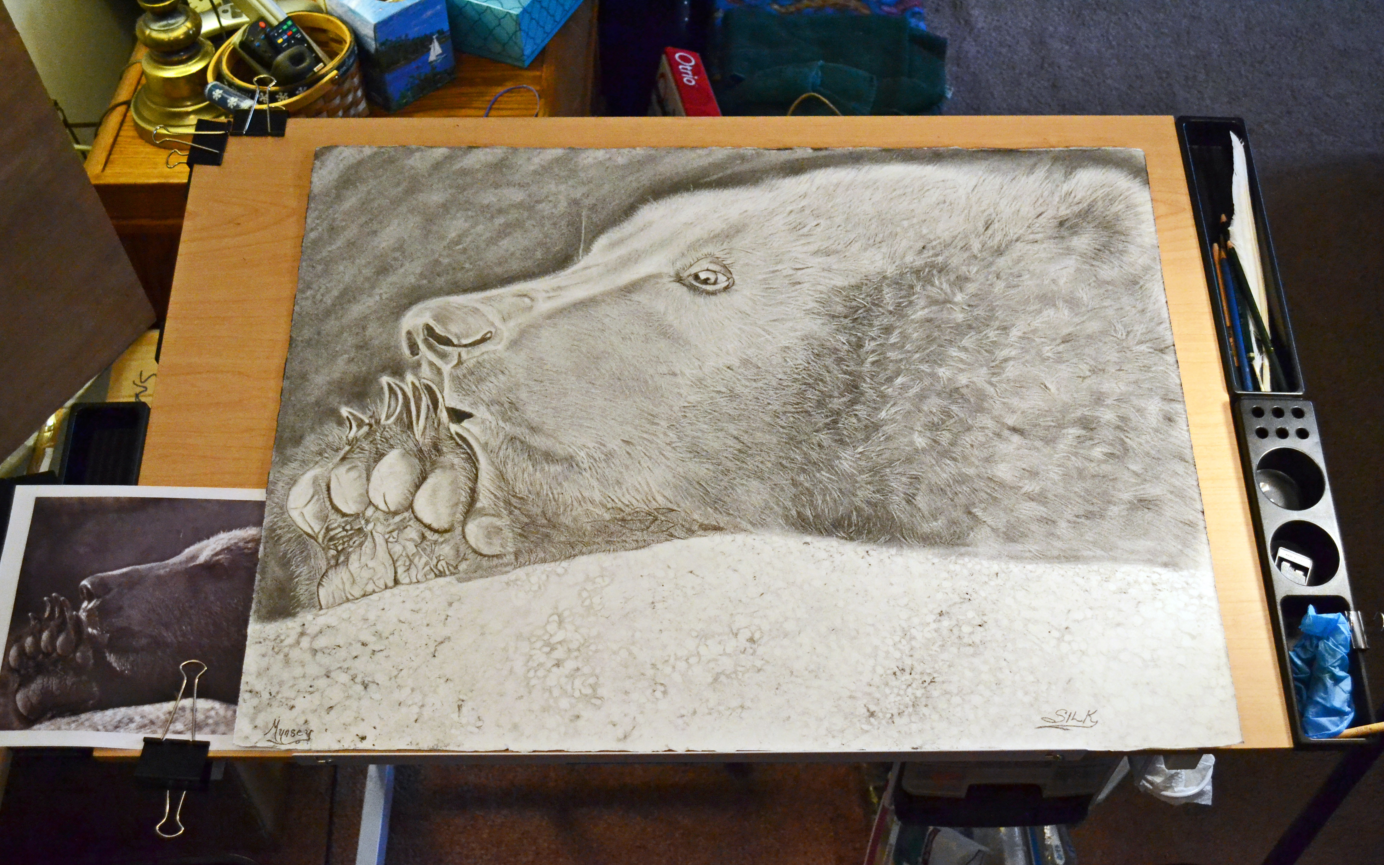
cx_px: 689
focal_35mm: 37
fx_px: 1396
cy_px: 463
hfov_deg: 52.7
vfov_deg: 34.4
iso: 3200
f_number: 4
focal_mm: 24
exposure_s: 1/400
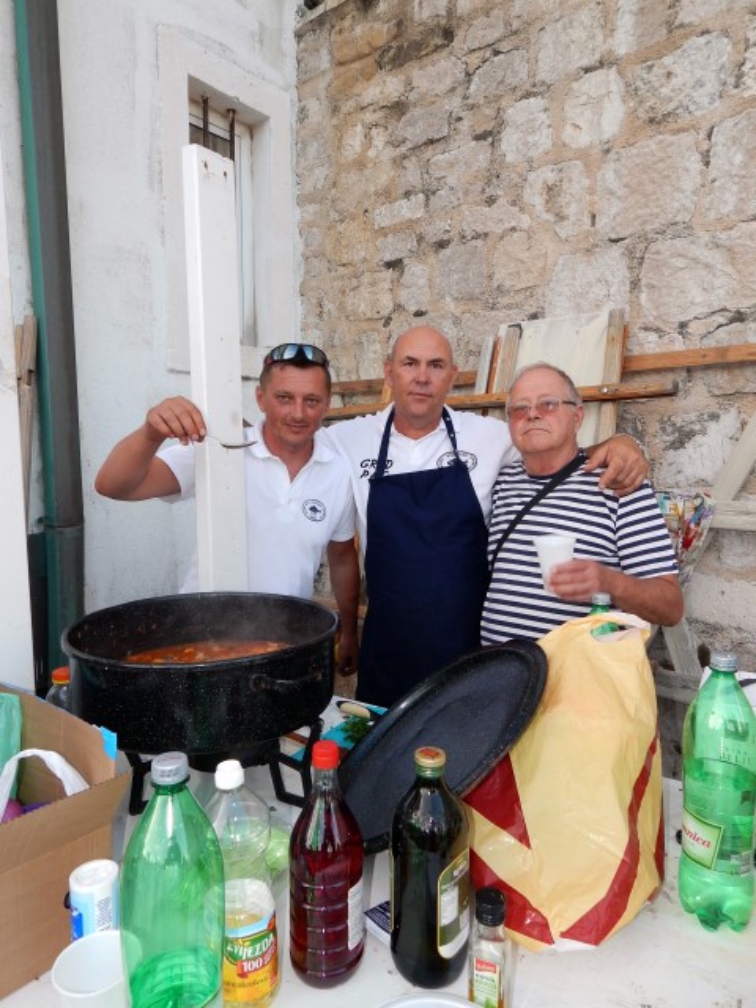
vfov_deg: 73.9
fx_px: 670
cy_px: 504
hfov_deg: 58.9
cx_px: 378
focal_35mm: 23
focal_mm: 4
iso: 125
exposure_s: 1/50
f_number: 3
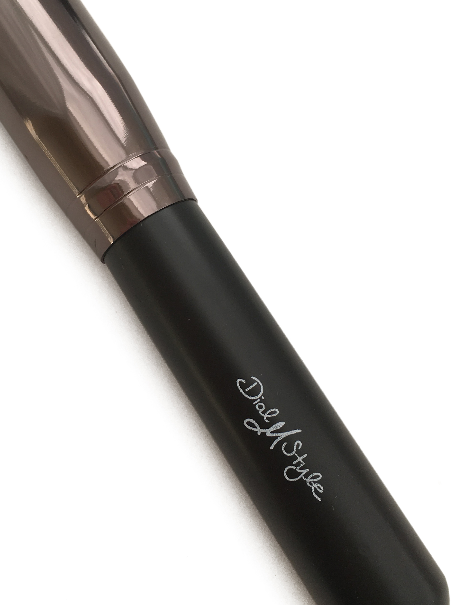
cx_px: 154
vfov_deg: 40.3
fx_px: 822
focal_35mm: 47
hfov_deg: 30.7
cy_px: 260
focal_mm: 4.15
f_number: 2.2
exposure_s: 1/625
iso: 25
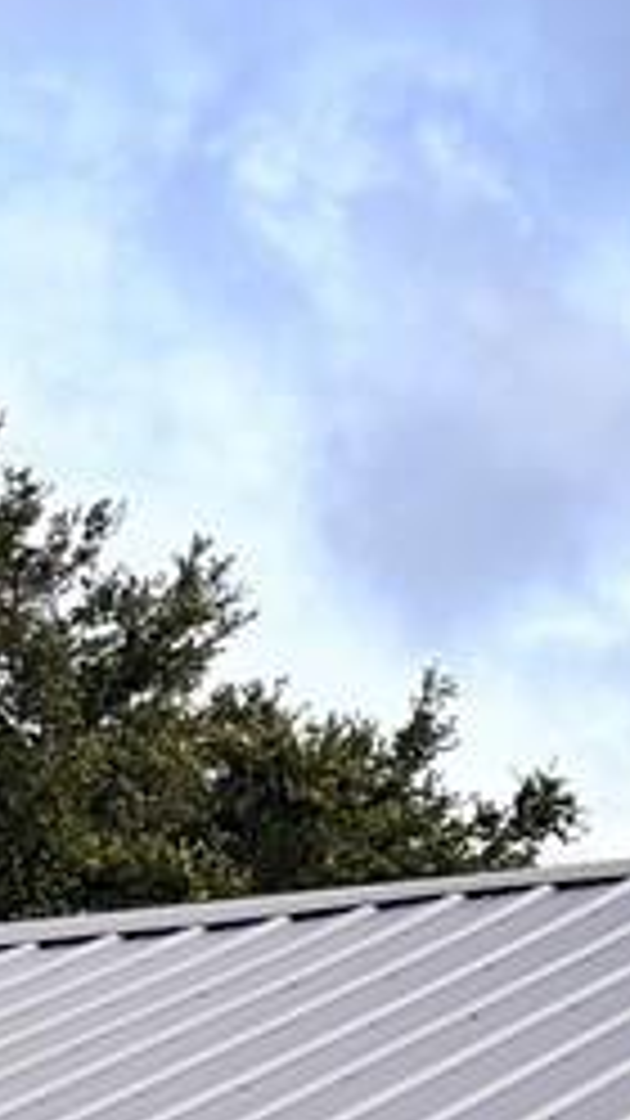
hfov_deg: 6.7
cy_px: 2123
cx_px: 333
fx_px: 5407
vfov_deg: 10.9
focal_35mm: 182
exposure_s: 1/1984
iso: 50
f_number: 1.6
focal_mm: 5.96
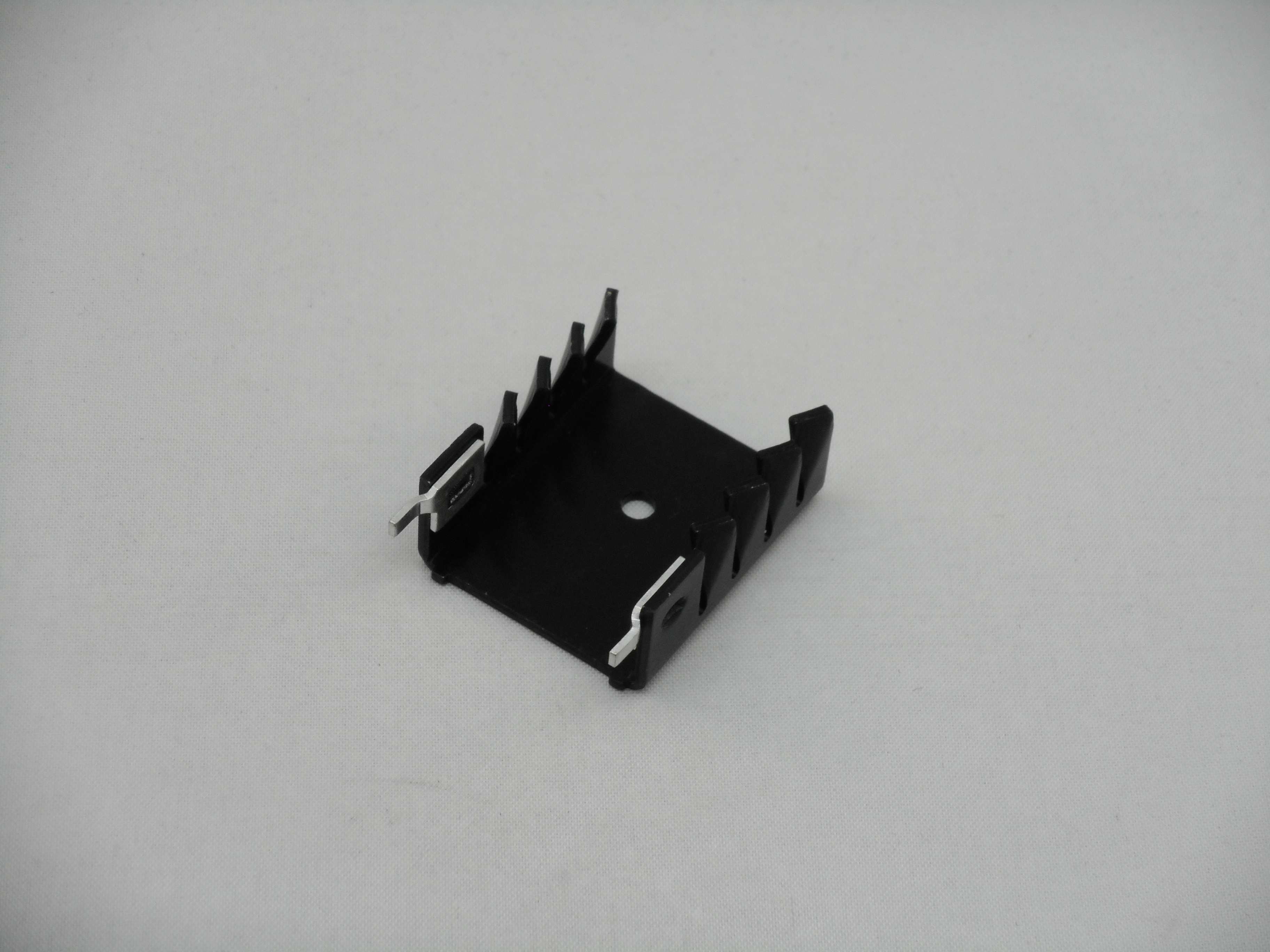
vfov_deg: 12.7
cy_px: 476
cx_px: 635
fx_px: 4293
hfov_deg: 16.8
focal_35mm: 117
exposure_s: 1/60
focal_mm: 20.9
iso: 220
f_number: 5.9
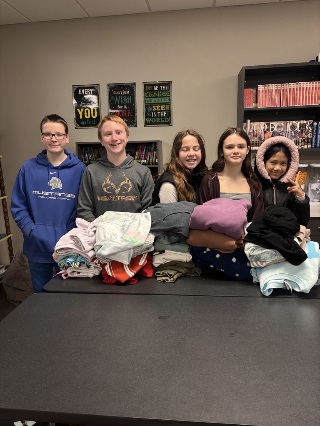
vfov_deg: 67.3
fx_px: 320
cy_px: 213
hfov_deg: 53.1
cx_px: 160
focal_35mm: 26
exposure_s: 1/60
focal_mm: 5.96
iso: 250
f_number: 1.6
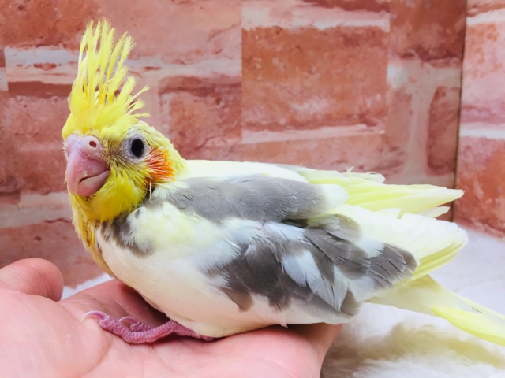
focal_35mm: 29
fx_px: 423
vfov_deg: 48.2
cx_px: 252
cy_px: 189
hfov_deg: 61.7
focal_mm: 4.15
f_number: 2.2
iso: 32
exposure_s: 1/30
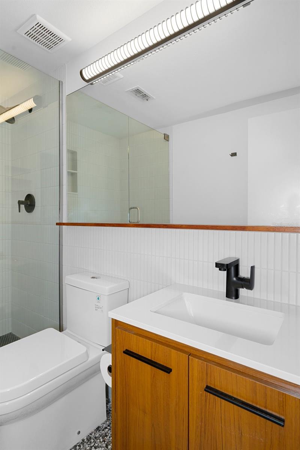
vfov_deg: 90.0
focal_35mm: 18
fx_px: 225
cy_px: 225
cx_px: 150
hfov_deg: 67.4
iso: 320
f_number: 8
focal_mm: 18
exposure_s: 1/1.25
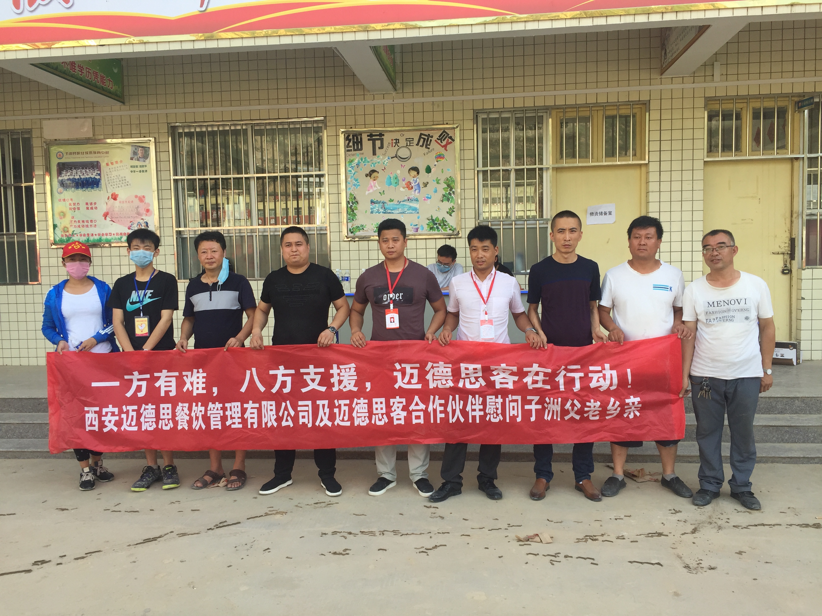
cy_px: 308
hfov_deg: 61.7
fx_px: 689
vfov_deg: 48.2
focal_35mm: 29
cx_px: 411
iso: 32
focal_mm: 4.15
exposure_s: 1/476
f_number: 2.2
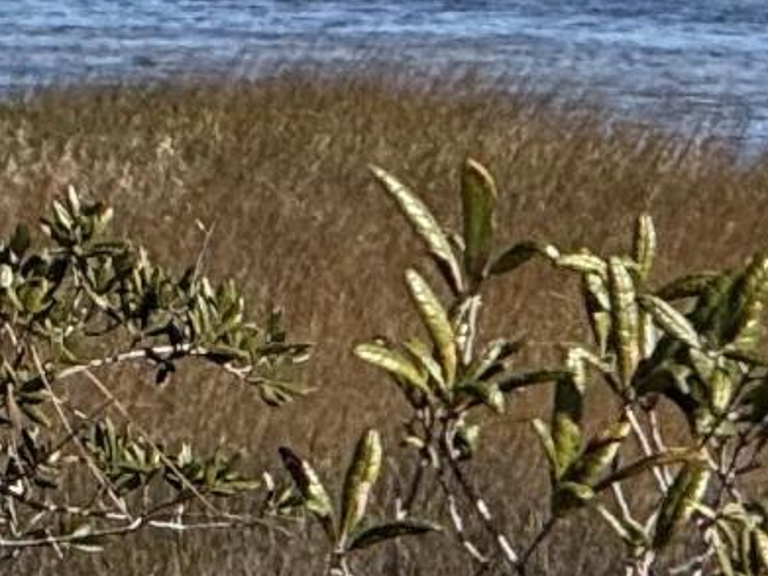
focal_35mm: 921
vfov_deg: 1.6
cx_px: 1998
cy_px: -749
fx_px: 20427
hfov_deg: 2.1
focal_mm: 15.66
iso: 50
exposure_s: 1/1368
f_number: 2.8
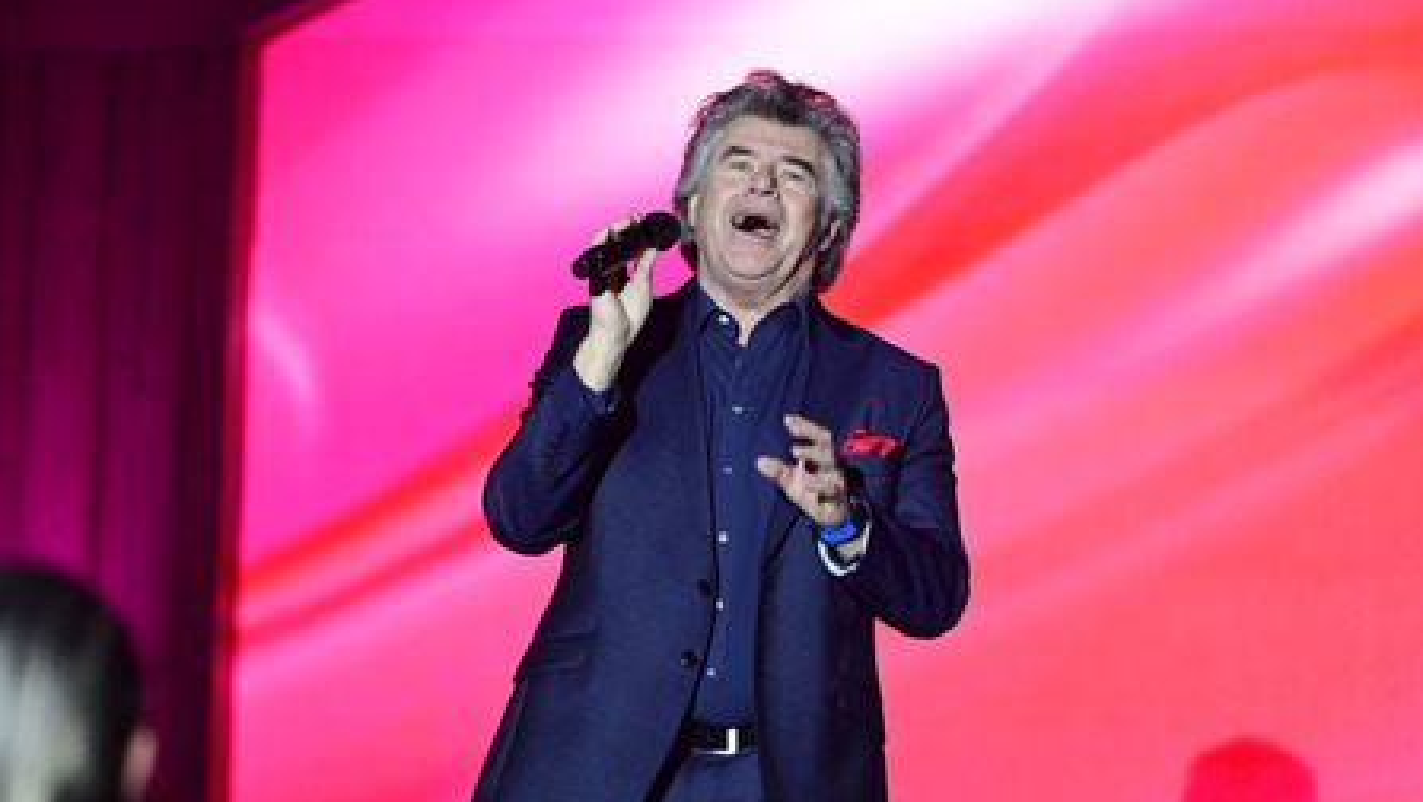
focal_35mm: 211
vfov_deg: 5.8
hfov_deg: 10.2
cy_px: 471
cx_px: 712
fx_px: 7966
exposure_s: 1/400
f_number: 2.8
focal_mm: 200
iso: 3200
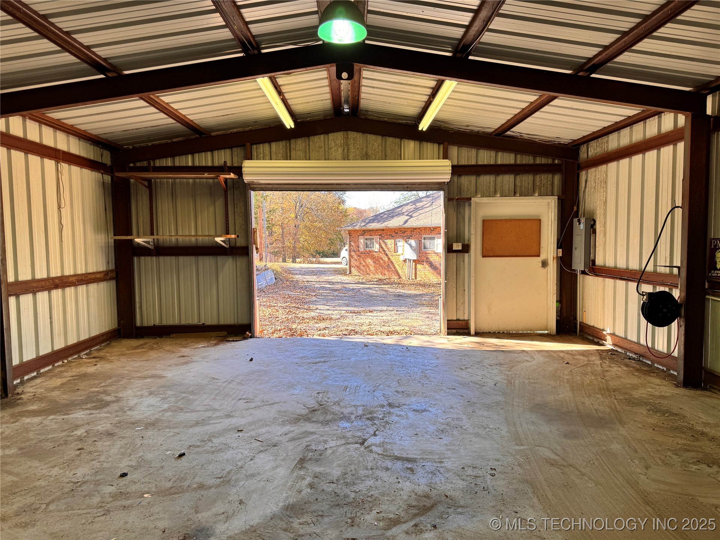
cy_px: 270
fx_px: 499
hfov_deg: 71.6
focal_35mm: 24
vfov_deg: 56.8
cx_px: 360
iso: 64
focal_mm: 6.76
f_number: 1.78
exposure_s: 1/151
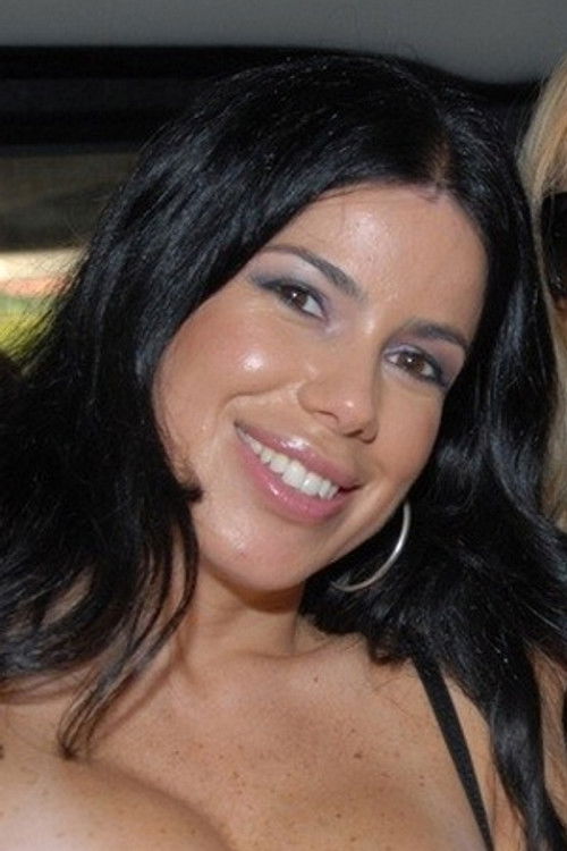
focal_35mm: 48
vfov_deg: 41.1
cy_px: 426
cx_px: 284
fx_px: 1134
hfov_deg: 28.1
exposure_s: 1/60
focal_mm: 32
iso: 320
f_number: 5.6
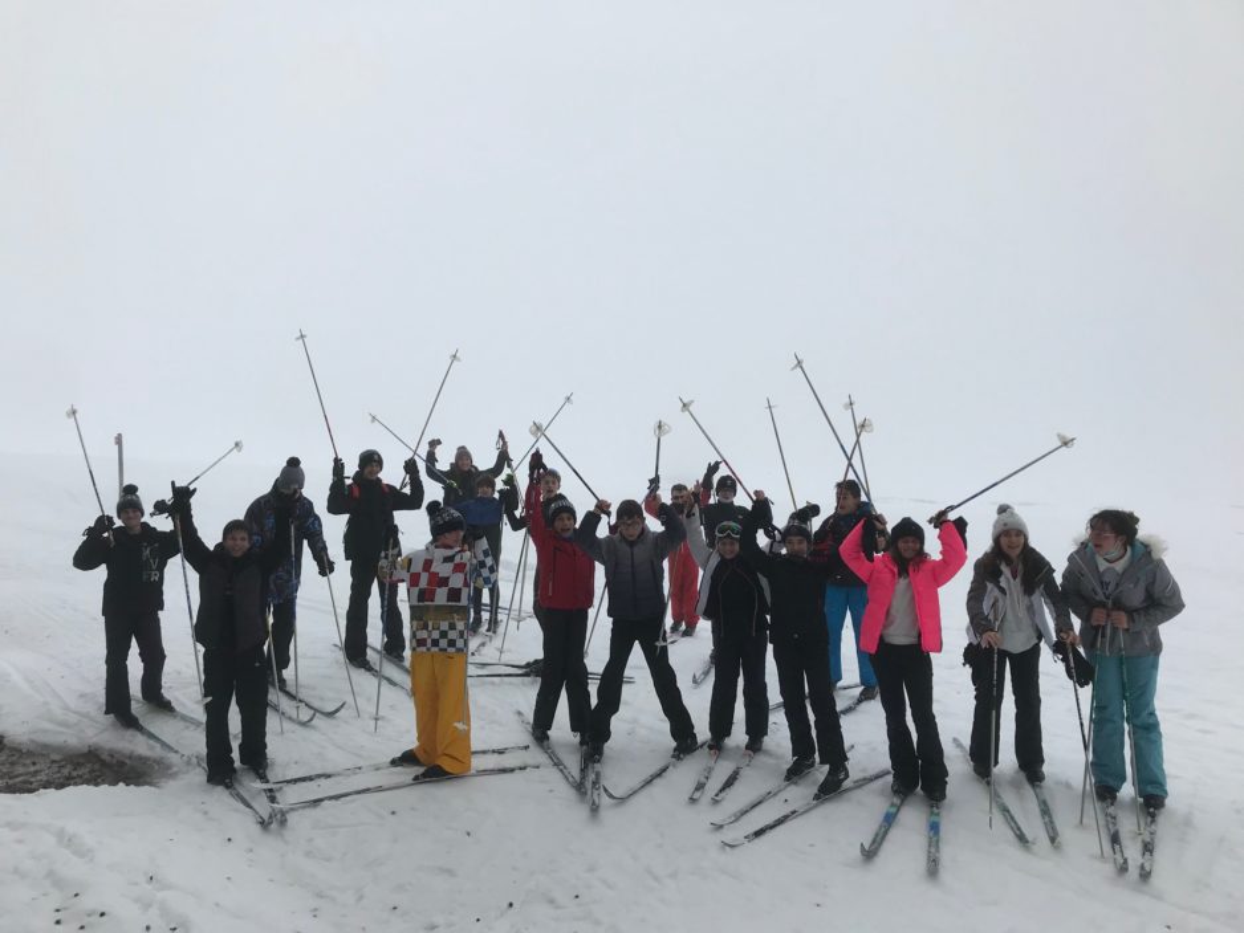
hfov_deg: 63.4
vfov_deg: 49.8
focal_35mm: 28
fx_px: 1006
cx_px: 622
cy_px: 466
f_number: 1.8
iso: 20
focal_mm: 3.99
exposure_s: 1/2037
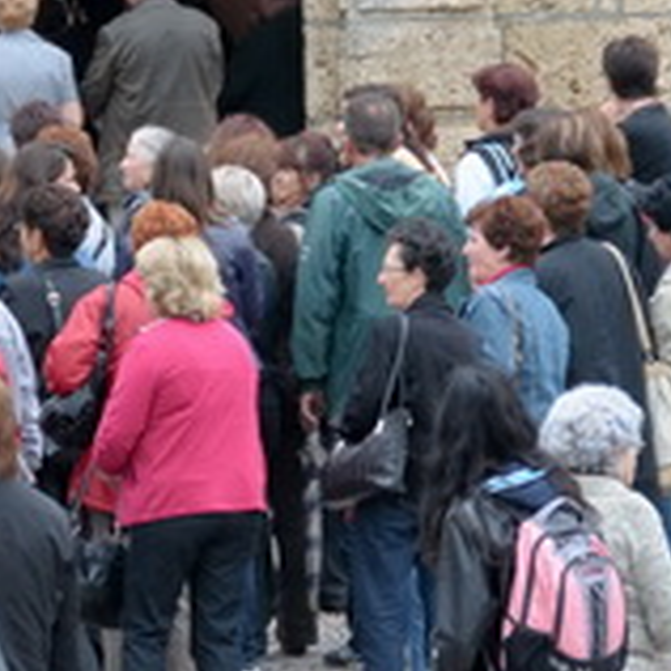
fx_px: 12056
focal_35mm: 550
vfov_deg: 3.2
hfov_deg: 3.2
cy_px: 47
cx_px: -85
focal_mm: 105
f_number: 6.3
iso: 200
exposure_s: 1/160
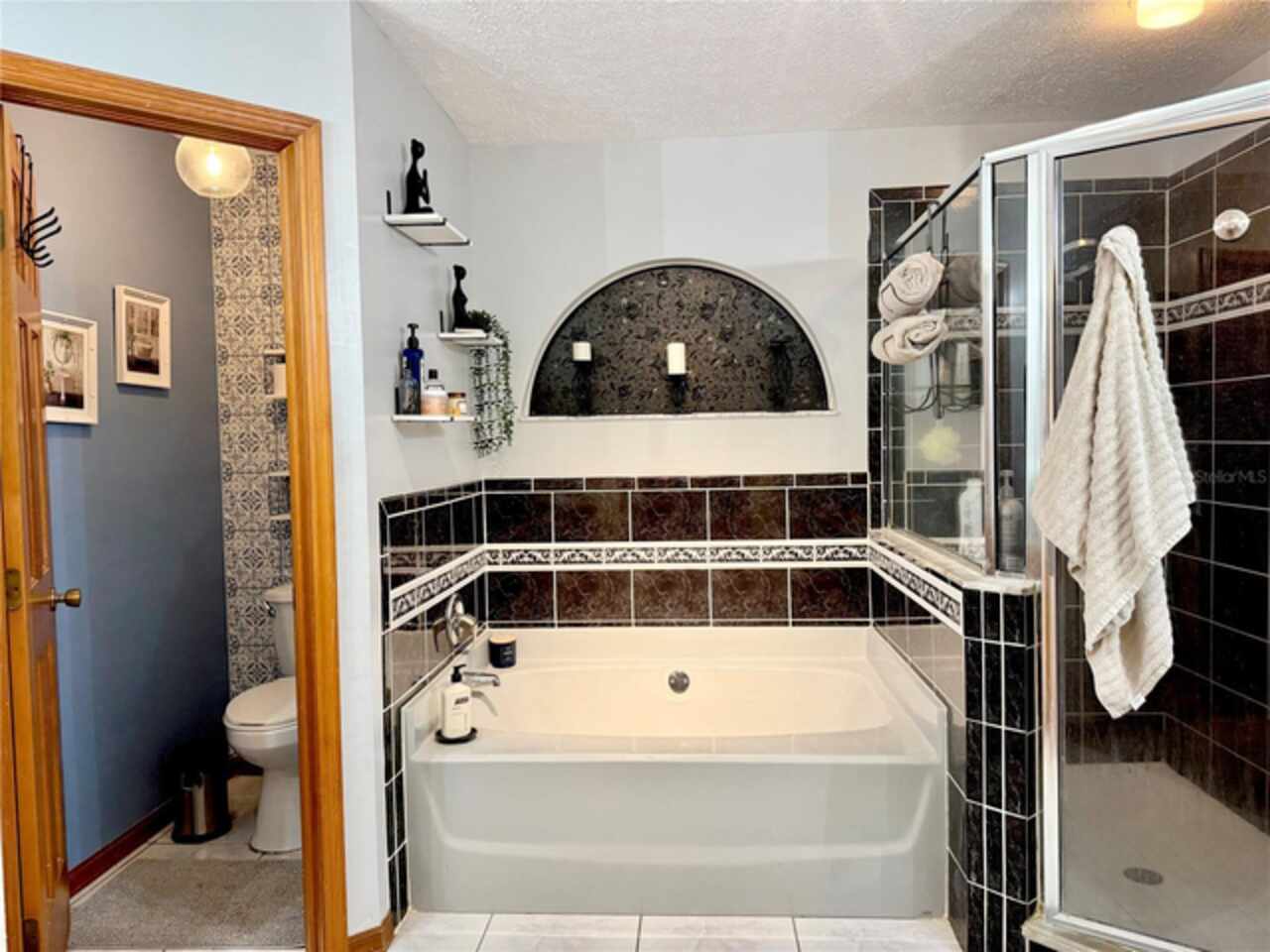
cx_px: 635
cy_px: 476
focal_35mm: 24
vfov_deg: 56.8
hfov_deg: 71.6
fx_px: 881
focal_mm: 6.76
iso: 200
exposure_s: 1/120
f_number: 1.78
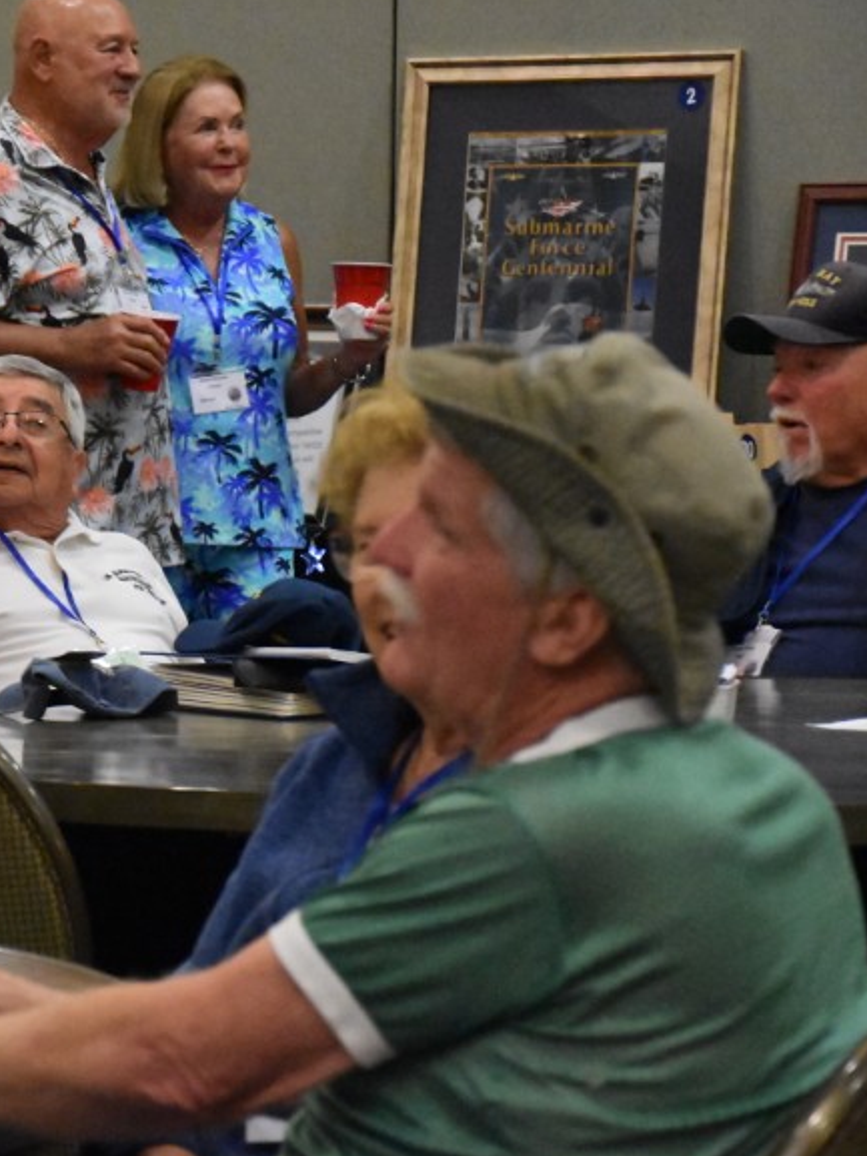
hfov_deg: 6.8
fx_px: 7209
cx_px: -280
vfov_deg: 9.2
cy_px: 503
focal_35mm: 216
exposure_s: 1/125
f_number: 5.3
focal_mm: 75
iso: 8000
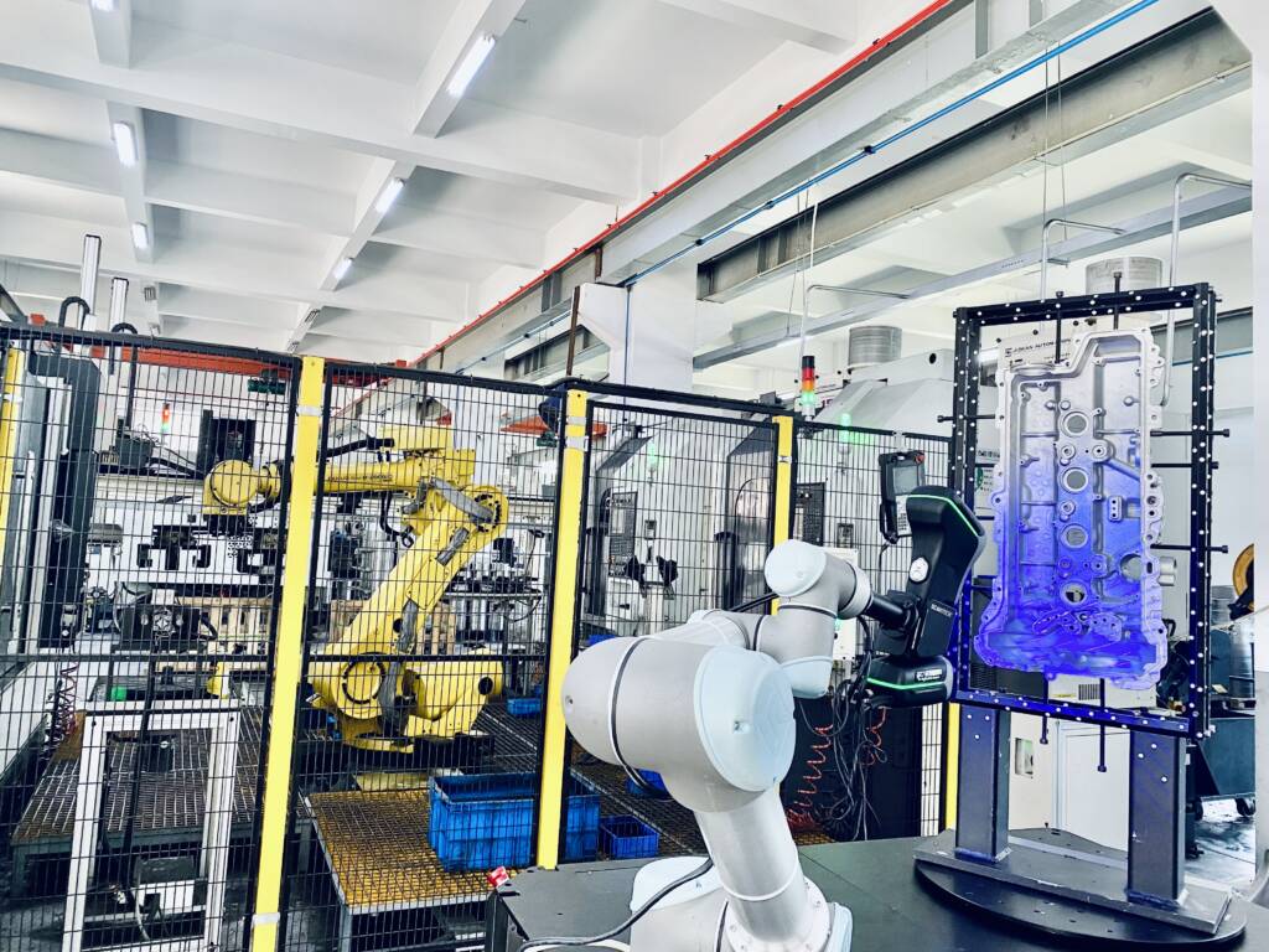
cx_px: 634
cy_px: 476
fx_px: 953
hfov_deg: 67.3
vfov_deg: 53.1
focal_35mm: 26
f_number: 1.8
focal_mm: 4.25
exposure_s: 1/59
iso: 100
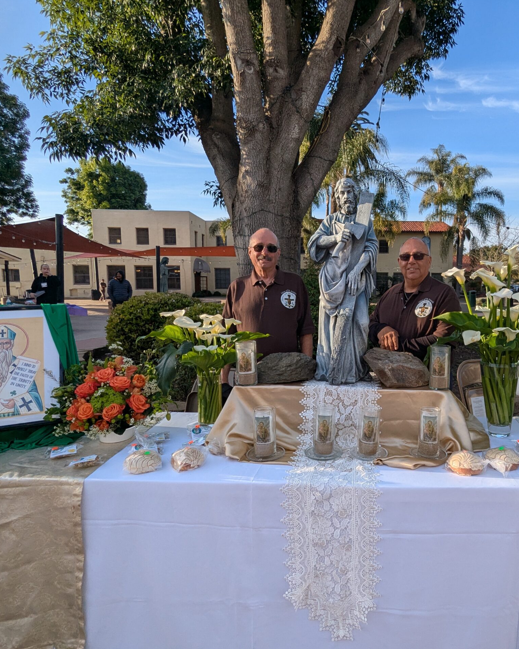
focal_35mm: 21
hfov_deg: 63.4
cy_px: 323
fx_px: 403
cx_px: 356
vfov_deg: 77.6
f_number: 2.2
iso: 48
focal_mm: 2.35
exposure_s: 1/861
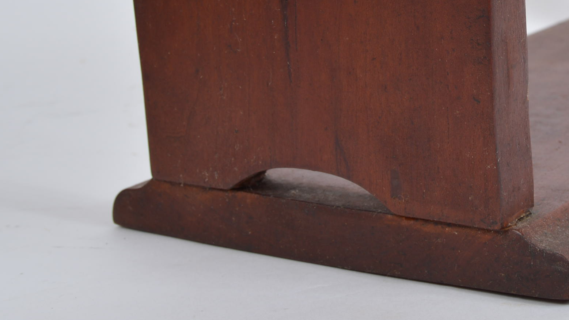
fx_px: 1418
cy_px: -26
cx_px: 512
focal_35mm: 94
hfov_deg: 22.1
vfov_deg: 12.7
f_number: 9
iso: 100
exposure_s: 1/80
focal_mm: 31
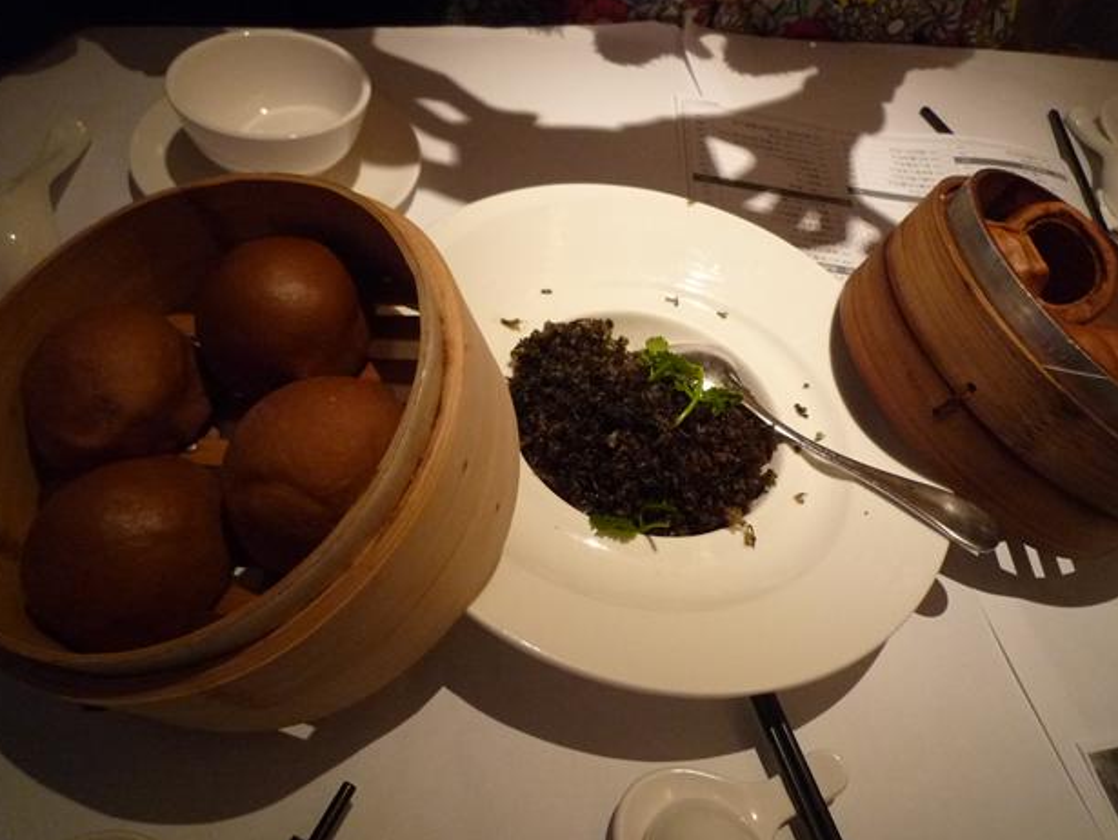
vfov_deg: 53.1
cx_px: 569
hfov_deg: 67.3
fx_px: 840
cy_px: 420
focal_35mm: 26
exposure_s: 1/30
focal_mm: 4.4
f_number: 2.8
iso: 400
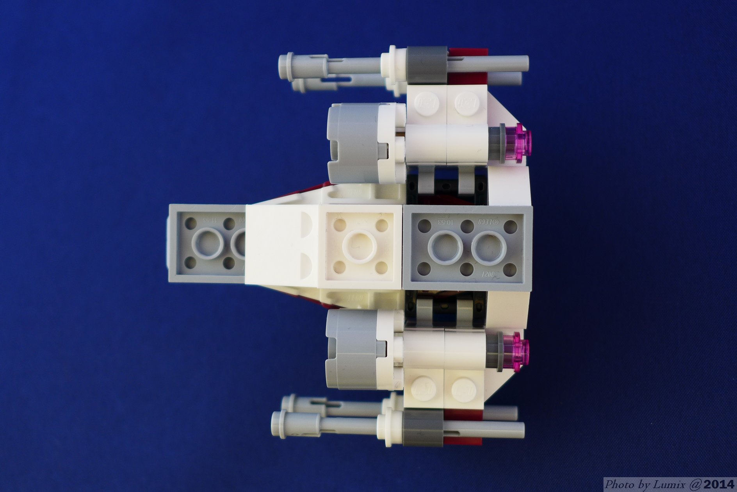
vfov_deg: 27.0
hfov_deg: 39.6
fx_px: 1024
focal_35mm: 50
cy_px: 246
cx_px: 368
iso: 80
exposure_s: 1/30
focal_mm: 9.8
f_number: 1.9
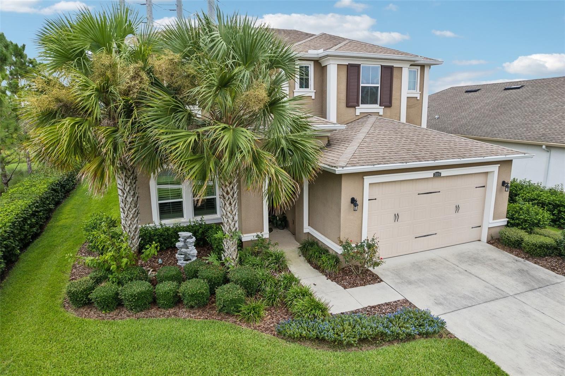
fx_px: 345
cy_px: 188
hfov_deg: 78.6
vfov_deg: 57.2
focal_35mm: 22
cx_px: 282
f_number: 2.8
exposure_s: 1/1000
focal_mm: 8.4
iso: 100
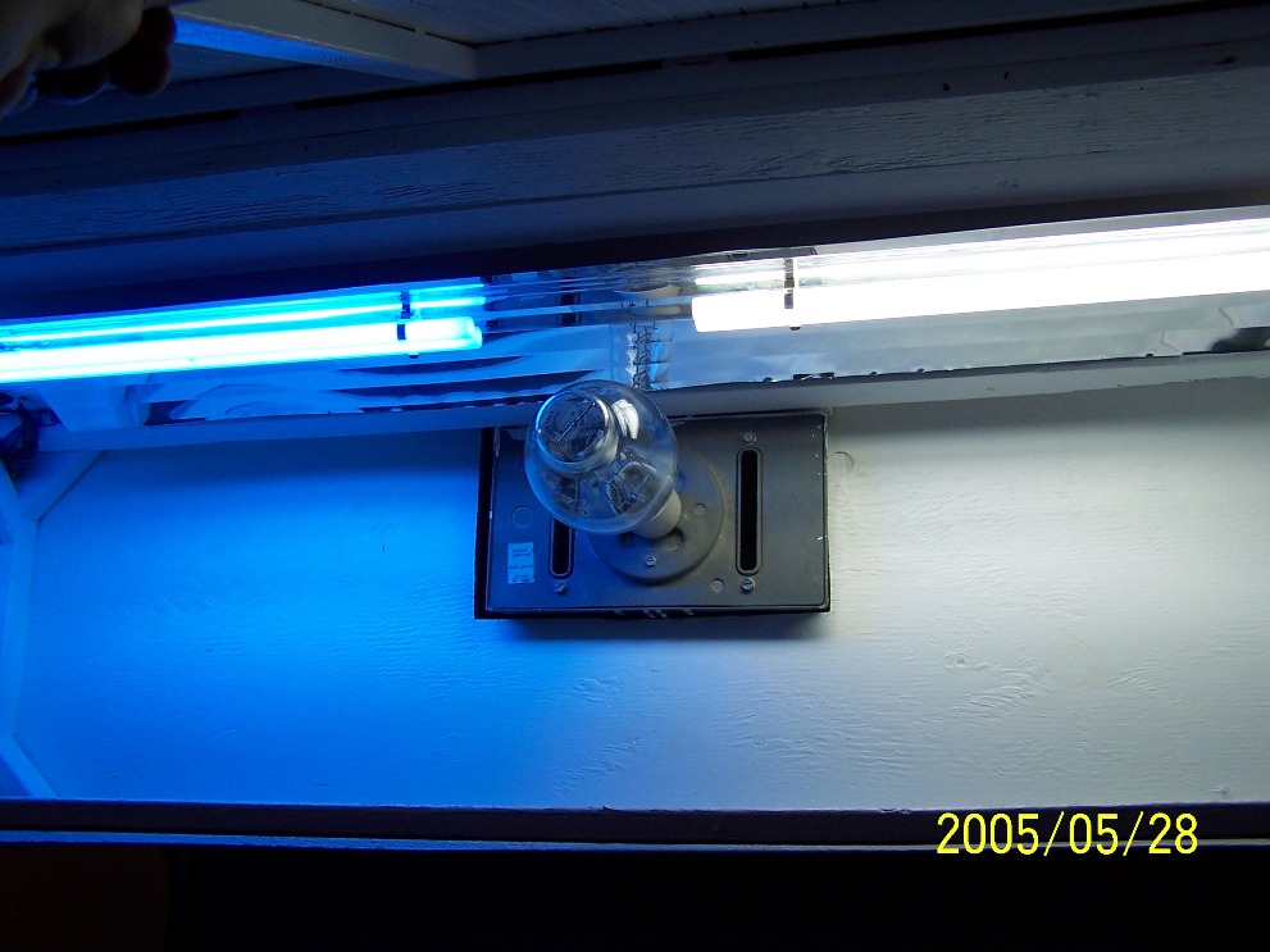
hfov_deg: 49.0
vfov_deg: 37.7
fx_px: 1394
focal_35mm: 38
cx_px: 635
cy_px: 476
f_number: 2.8
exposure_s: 1/125
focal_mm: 6.3
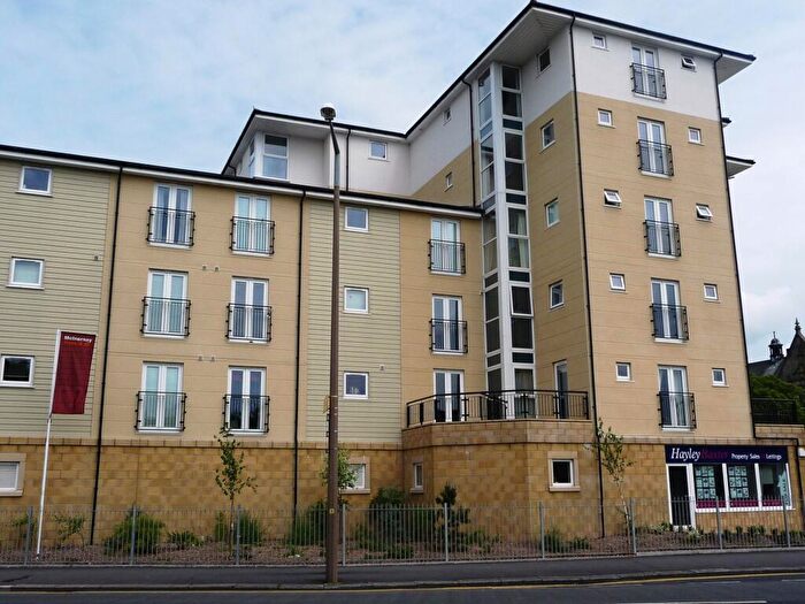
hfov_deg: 52.6
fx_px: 814
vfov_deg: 40.7
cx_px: 402
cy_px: 302
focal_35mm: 35
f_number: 8
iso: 100
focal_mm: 4.7
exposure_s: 1/320
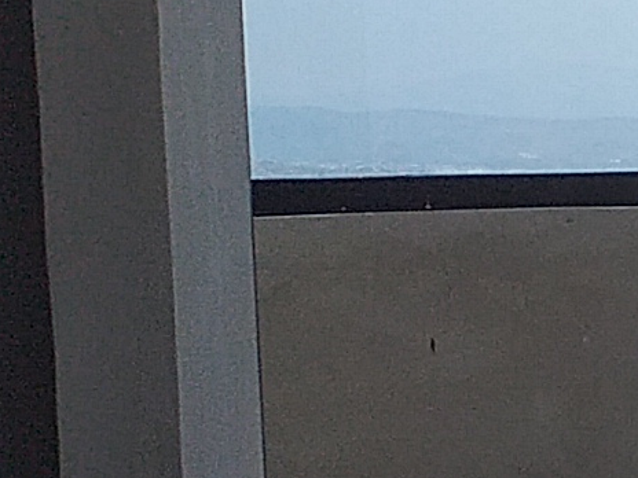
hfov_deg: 8.7
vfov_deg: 8.1
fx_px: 3373
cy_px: 419
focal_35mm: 183
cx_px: 1972
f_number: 1.9
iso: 40
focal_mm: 3.6
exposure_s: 1/2228
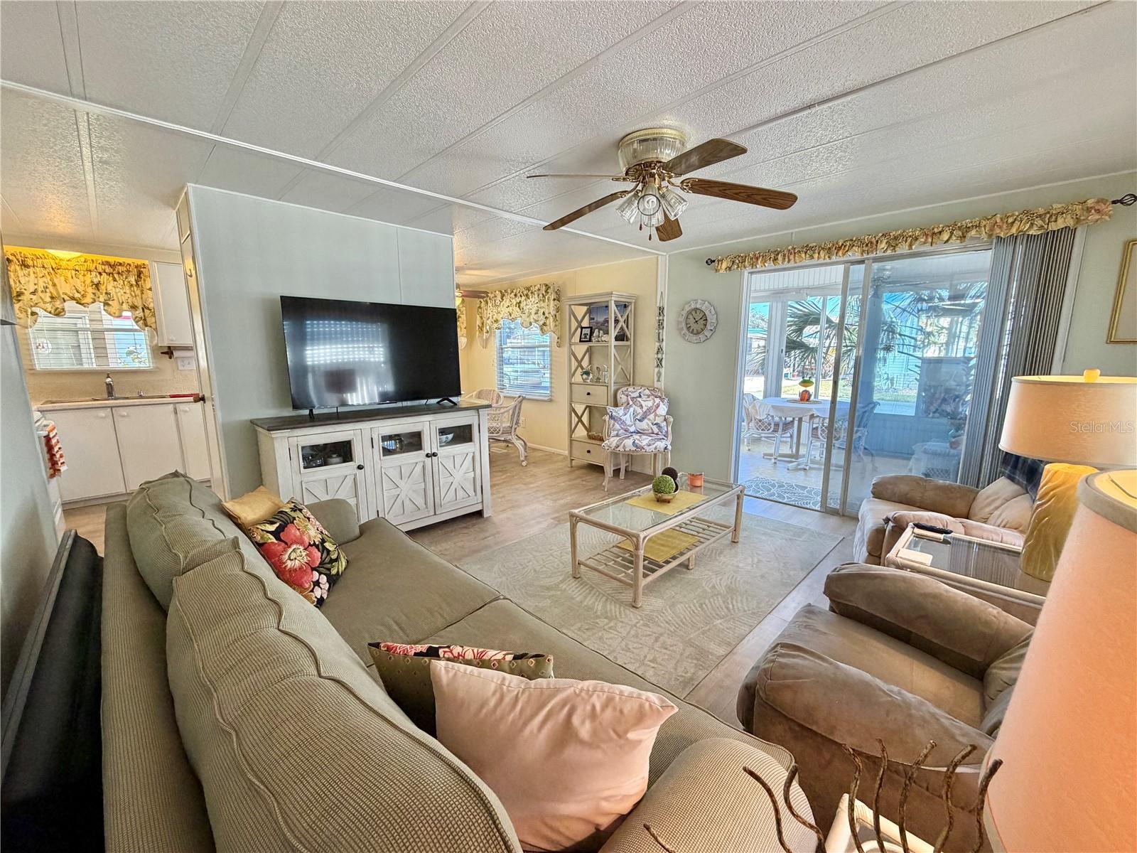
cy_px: 426
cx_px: 568
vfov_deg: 85.7
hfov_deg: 102.1
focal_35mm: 14
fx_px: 460
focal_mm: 2.22
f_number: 2.2
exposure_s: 1/120
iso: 250
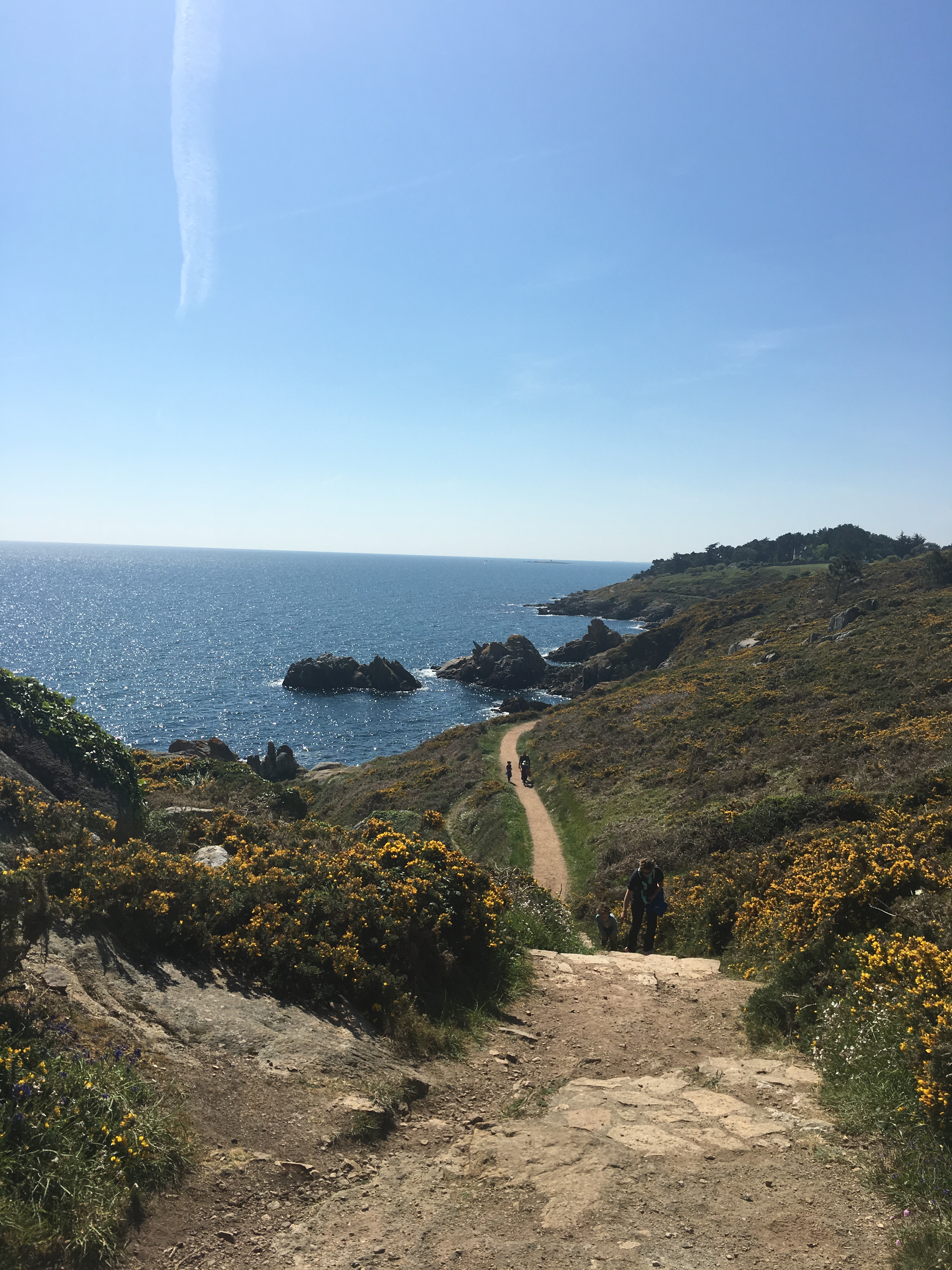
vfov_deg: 61.7
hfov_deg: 48.2
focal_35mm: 29
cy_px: 635
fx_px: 1063
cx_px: 476
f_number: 2.2
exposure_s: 1/2404
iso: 25
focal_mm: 4.15
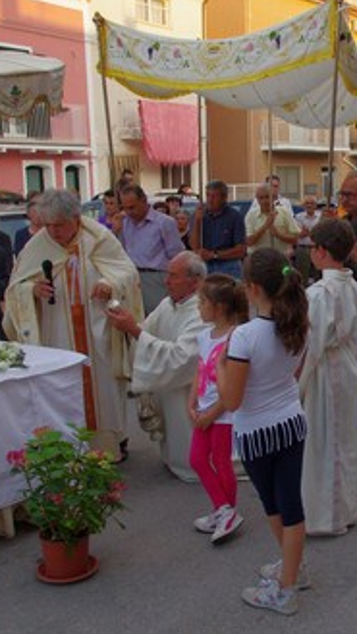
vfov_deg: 47.4
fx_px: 724
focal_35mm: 43
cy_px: 317
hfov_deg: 26.1
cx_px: 365
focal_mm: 18
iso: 640
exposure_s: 1/160
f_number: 6.3
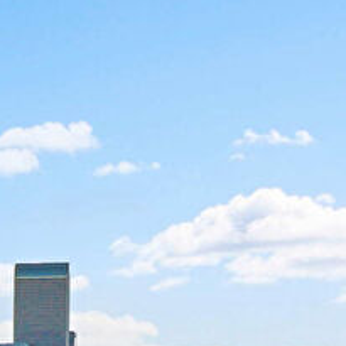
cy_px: 668
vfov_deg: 8.8
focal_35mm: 188
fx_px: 2126
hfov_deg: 8.8
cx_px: -322
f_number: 6.3
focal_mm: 10.26
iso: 100
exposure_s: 1/500
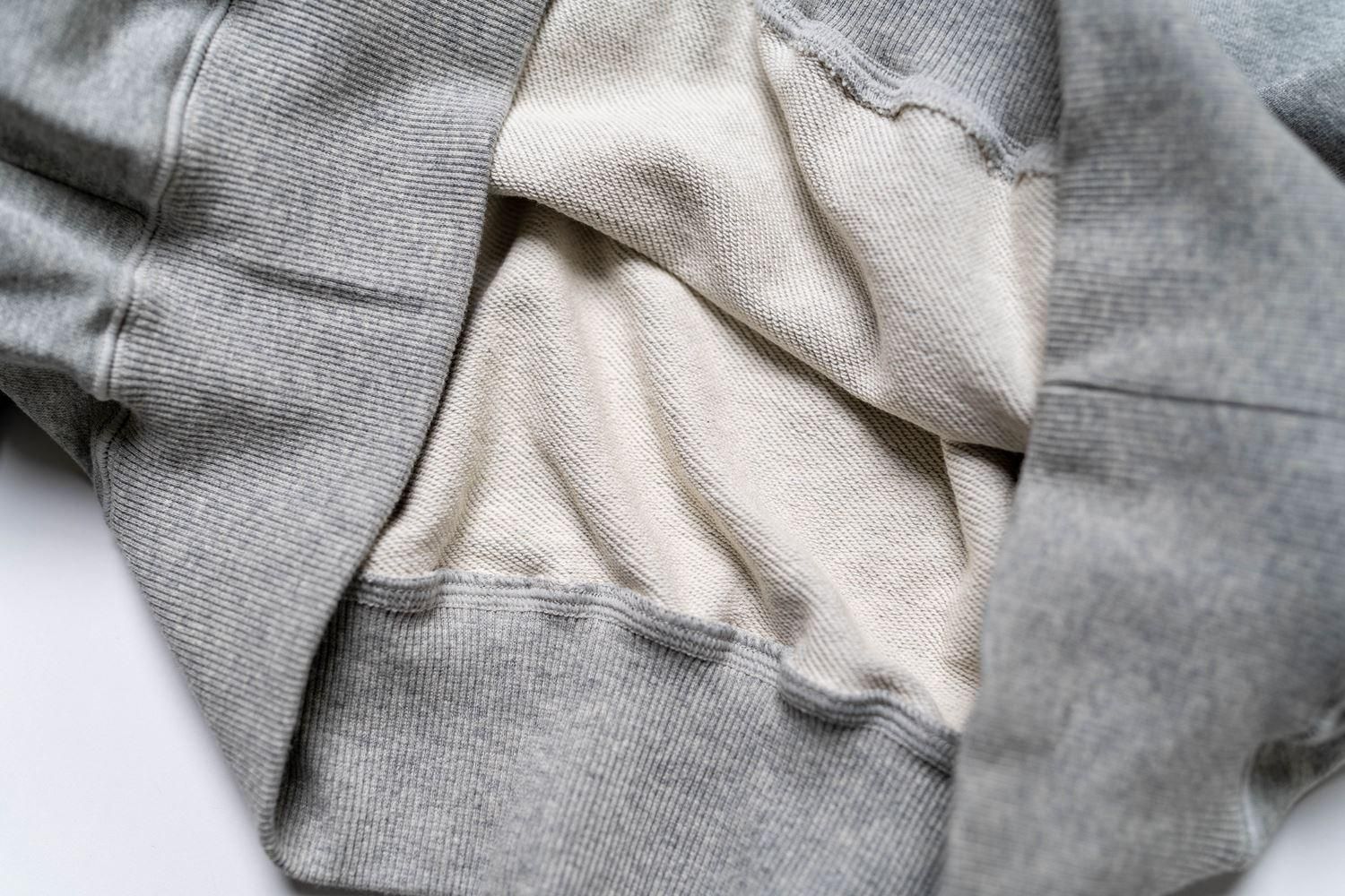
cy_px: 448
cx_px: 672
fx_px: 1308
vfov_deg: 37.9
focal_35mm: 35
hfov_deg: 54.4
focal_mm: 35
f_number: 2.5
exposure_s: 1/125
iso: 200
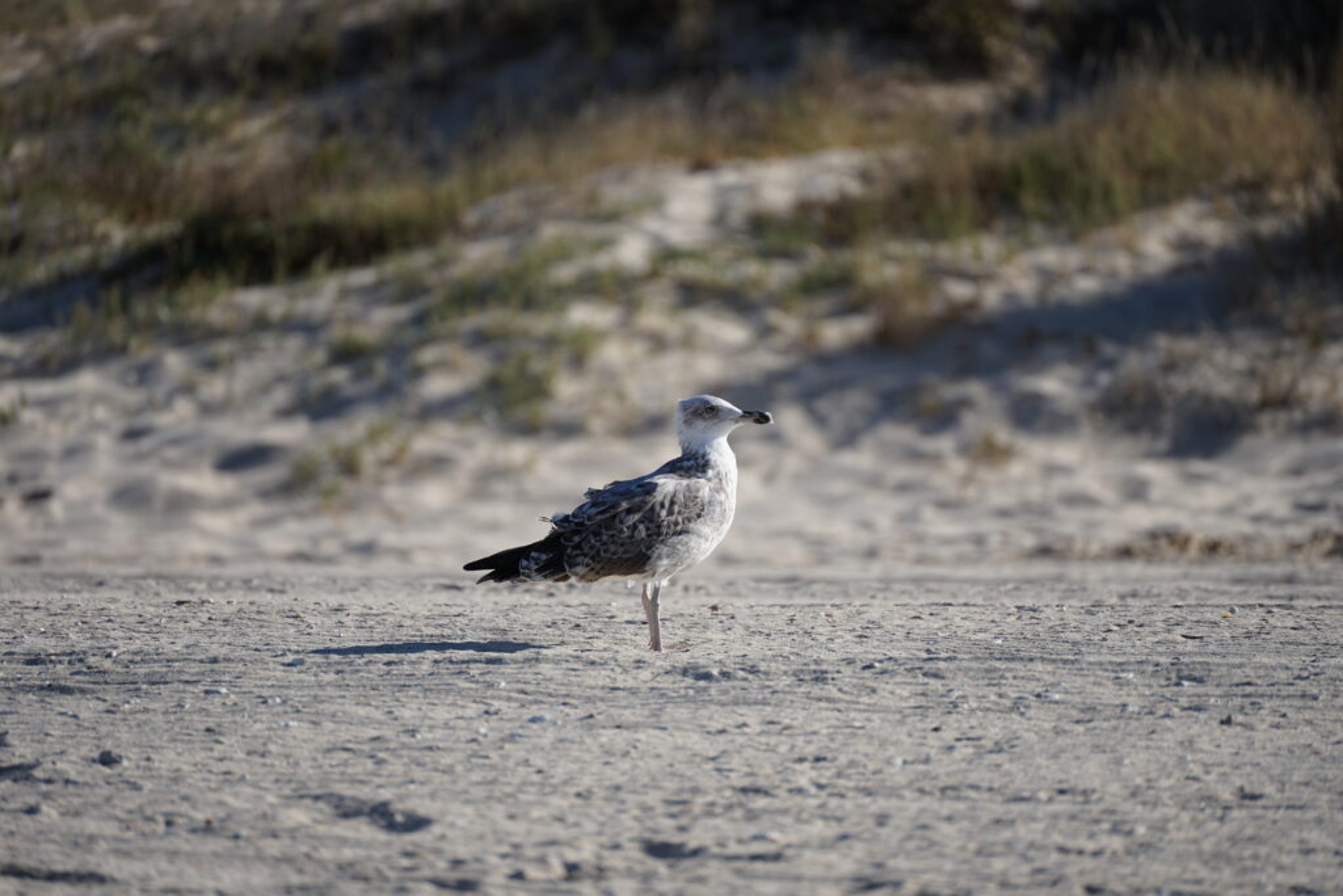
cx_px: 672
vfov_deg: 4.6
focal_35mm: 300
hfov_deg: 6.9
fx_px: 11192
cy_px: 448
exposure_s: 1/640
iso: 100
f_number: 6.3
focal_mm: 300
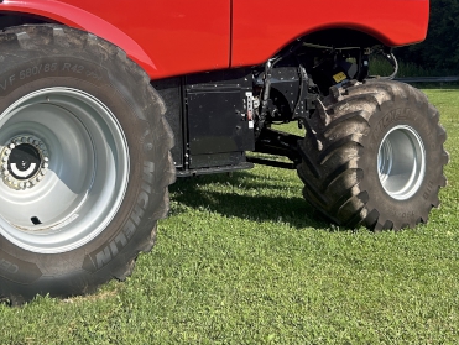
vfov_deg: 25.4
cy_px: 43
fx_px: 743
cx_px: 134
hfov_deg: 33.8
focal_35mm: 56
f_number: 1.5
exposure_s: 1/2457
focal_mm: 5.7
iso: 50
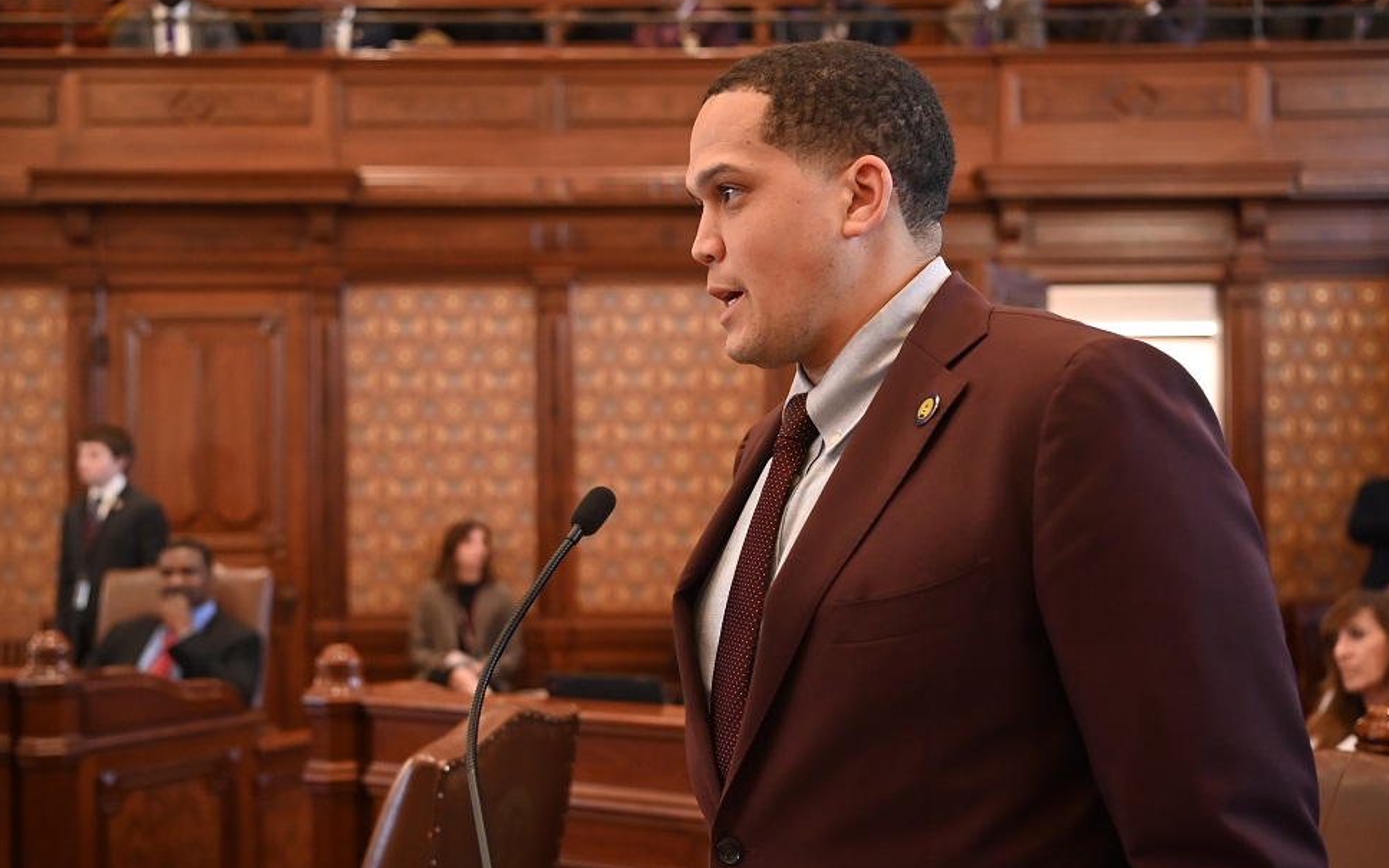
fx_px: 1817
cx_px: 650
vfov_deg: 26.8
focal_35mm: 48
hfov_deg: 41.8
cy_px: 506
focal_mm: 38
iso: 3200
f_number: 3.2
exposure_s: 1/200
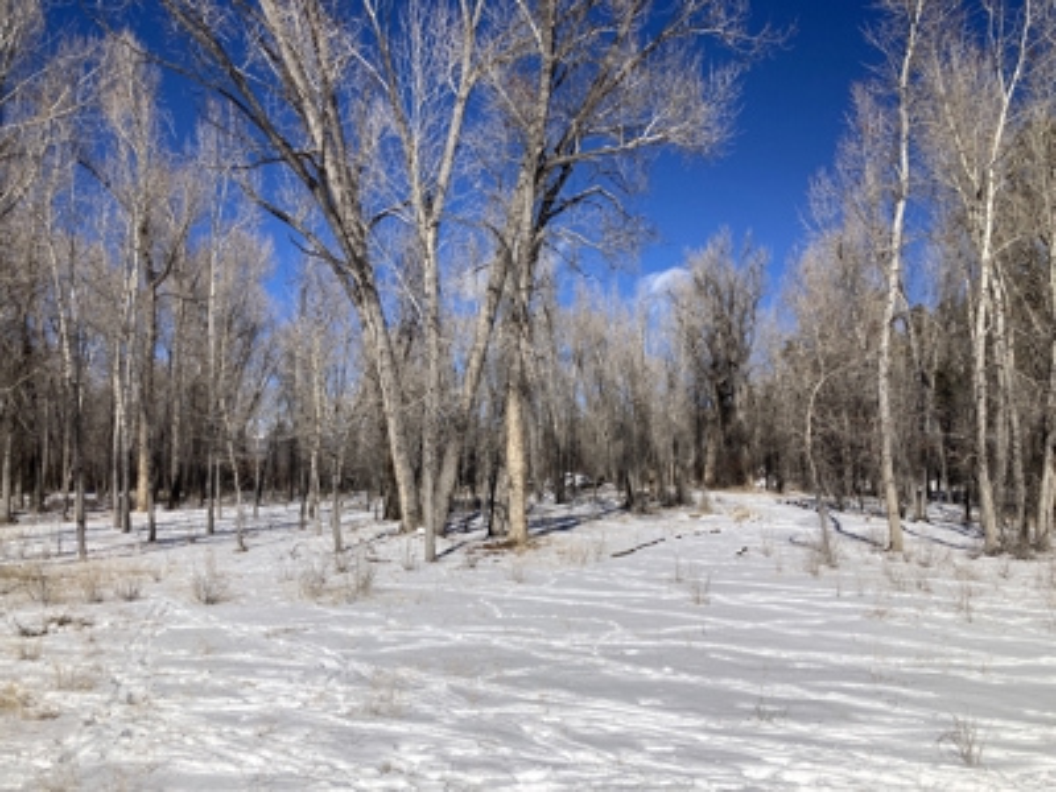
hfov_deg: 63.4
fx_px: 854
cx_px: 528
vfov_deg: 49.7
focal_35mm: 28
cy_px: 396
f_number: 1.8
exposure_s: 1/4878
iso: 20
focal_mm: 3.99
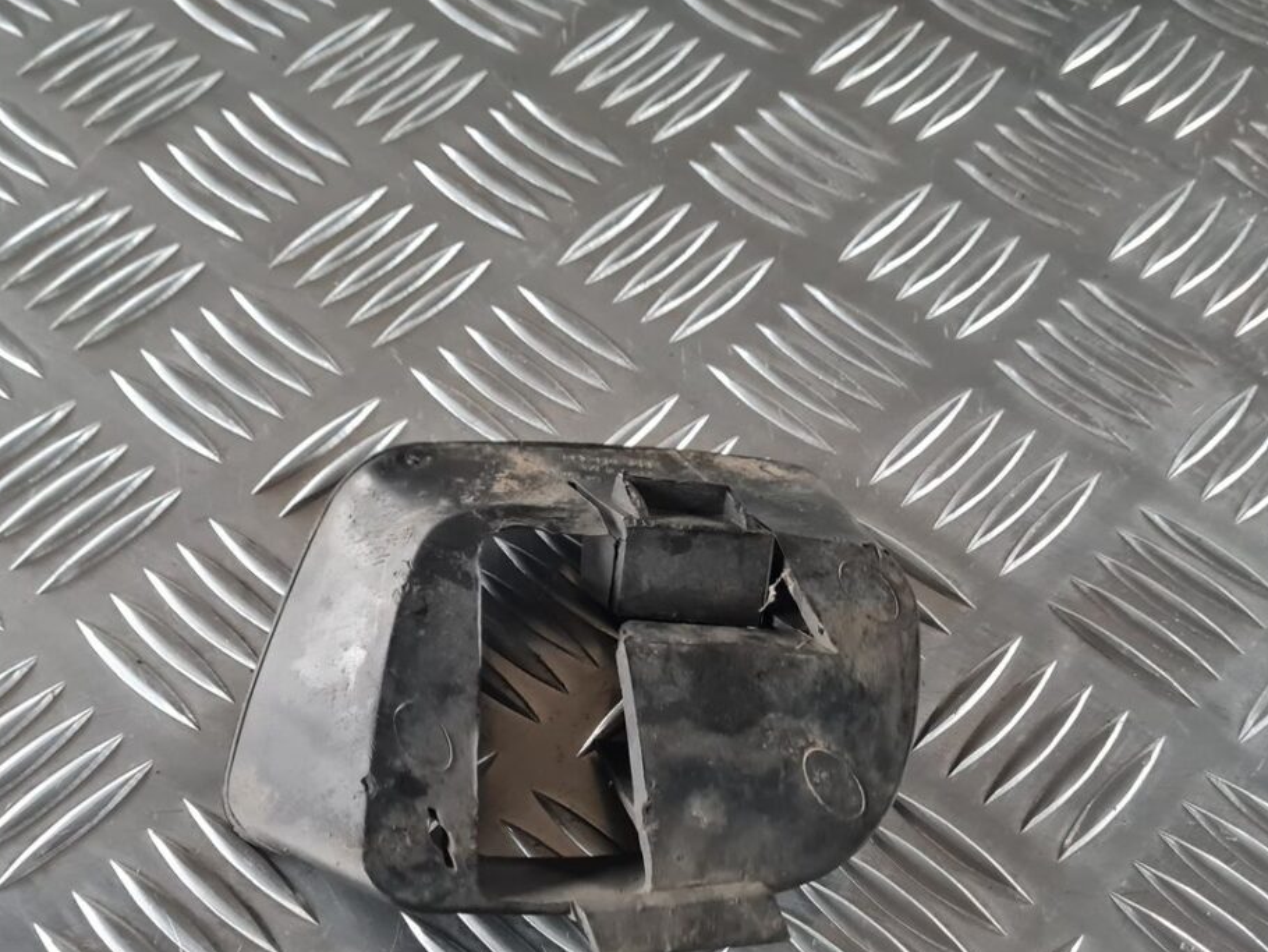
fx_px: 1466
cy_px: 643
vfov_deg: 35.6
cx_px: 585
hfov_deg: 46.7
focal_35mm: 40
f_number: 1.8
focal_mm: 5.4
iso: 500
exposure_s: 1/25
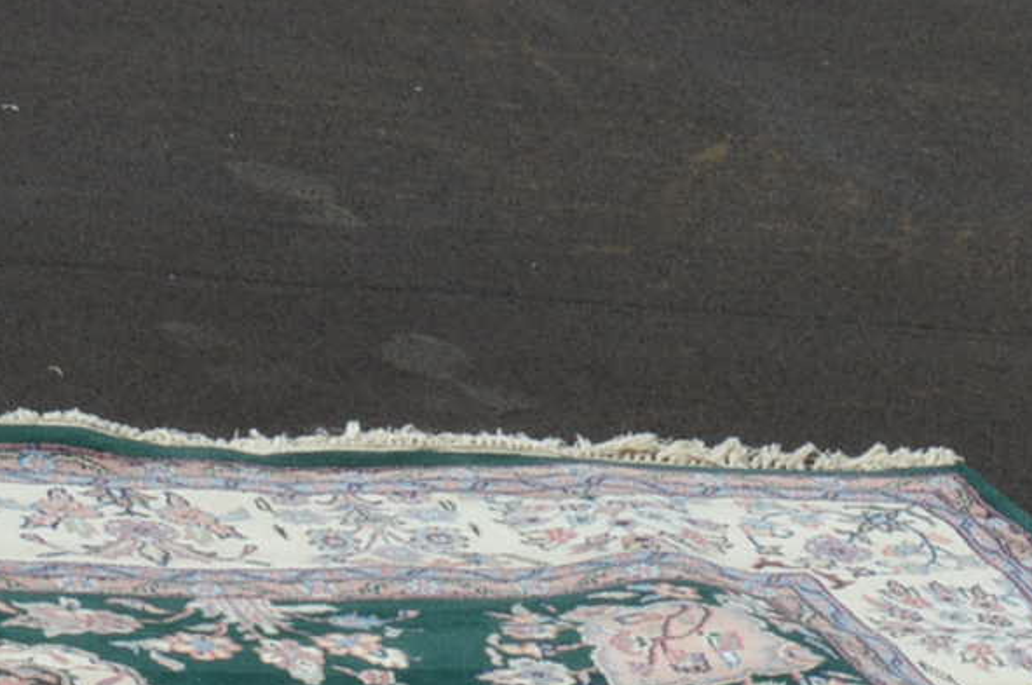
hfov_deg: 11.2
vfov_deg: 7.1
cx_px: 410
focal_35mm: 183
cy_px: 1640
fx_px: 5239
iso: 100
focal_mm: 24
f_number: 13
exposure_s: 1/200
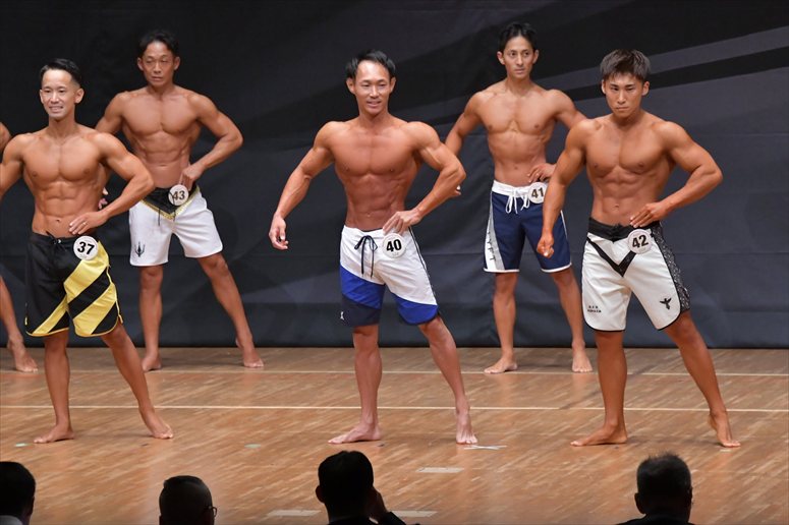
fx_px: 5586
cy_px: 262
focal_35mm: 255
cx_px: 394
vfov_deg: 5.4
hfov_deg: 8.1
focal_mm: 170
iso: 6400
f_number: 5.6
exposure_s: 1/400
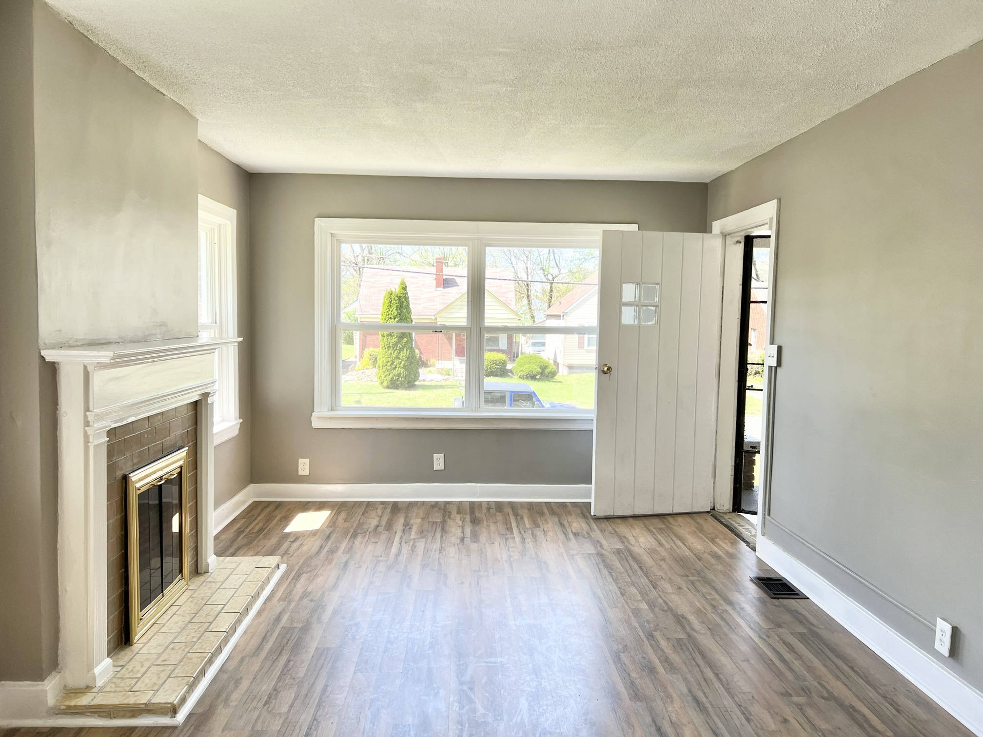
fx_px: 738
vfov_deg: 53.1
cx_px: 492
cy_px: 368
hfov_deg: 67.3
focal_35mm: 26
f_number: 1.5
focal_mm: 5.7
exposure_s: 1/210
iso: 40
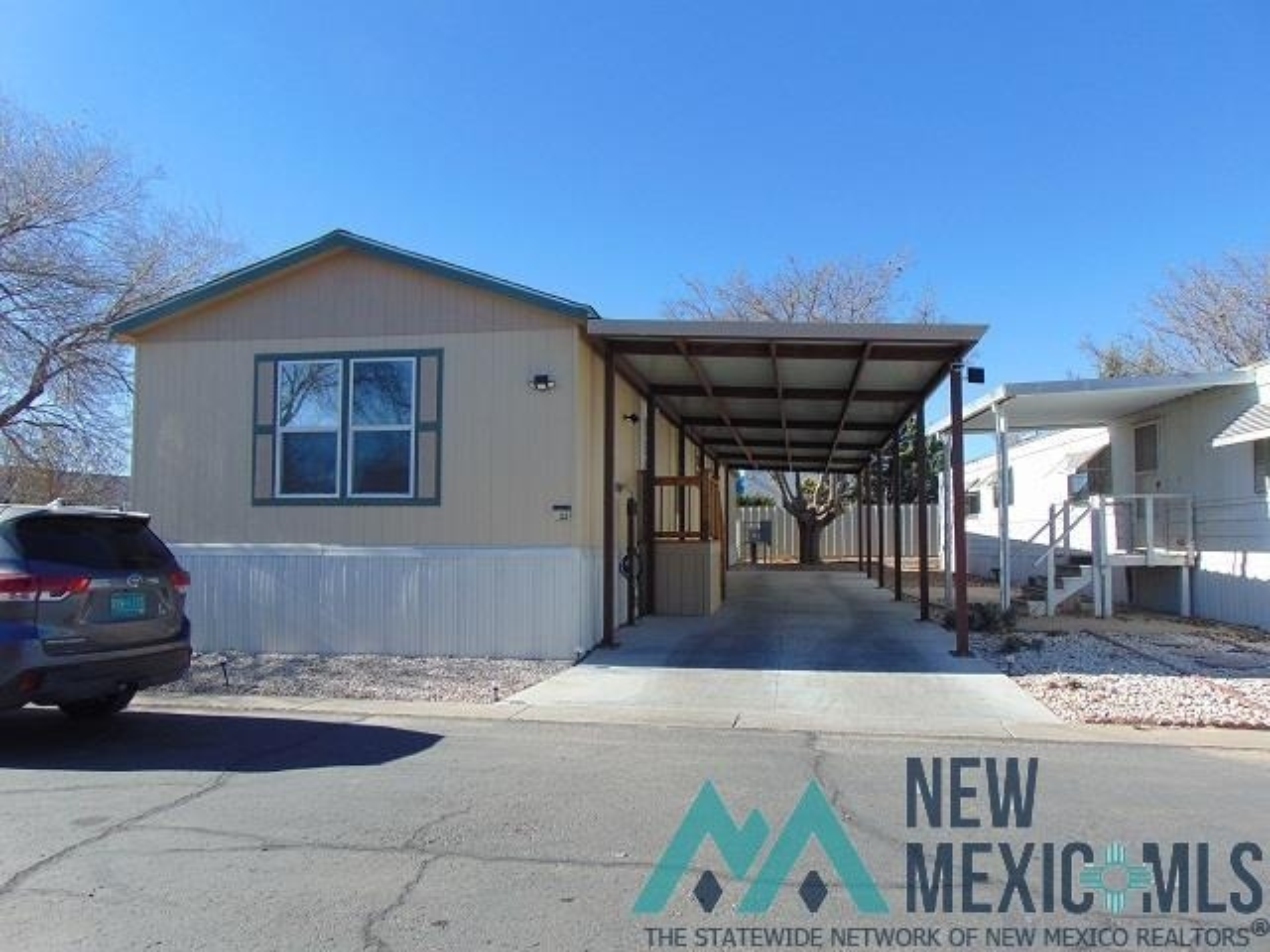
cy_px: 476
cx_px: 635
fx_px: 917
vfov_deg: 54.9
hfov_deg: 69.4
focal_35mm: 25
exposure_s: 1/200
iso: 80
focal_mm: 4.5
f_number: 7.7
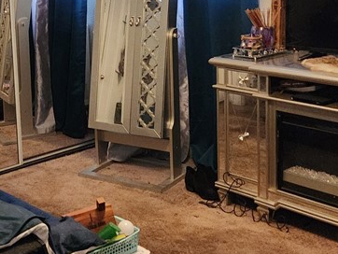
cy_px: 39
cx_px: 44
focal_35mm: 65
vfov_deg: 22.2
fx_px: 635
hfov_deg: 28.8
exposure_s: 1/120
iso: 1000
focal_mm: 5.4
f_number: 1.8
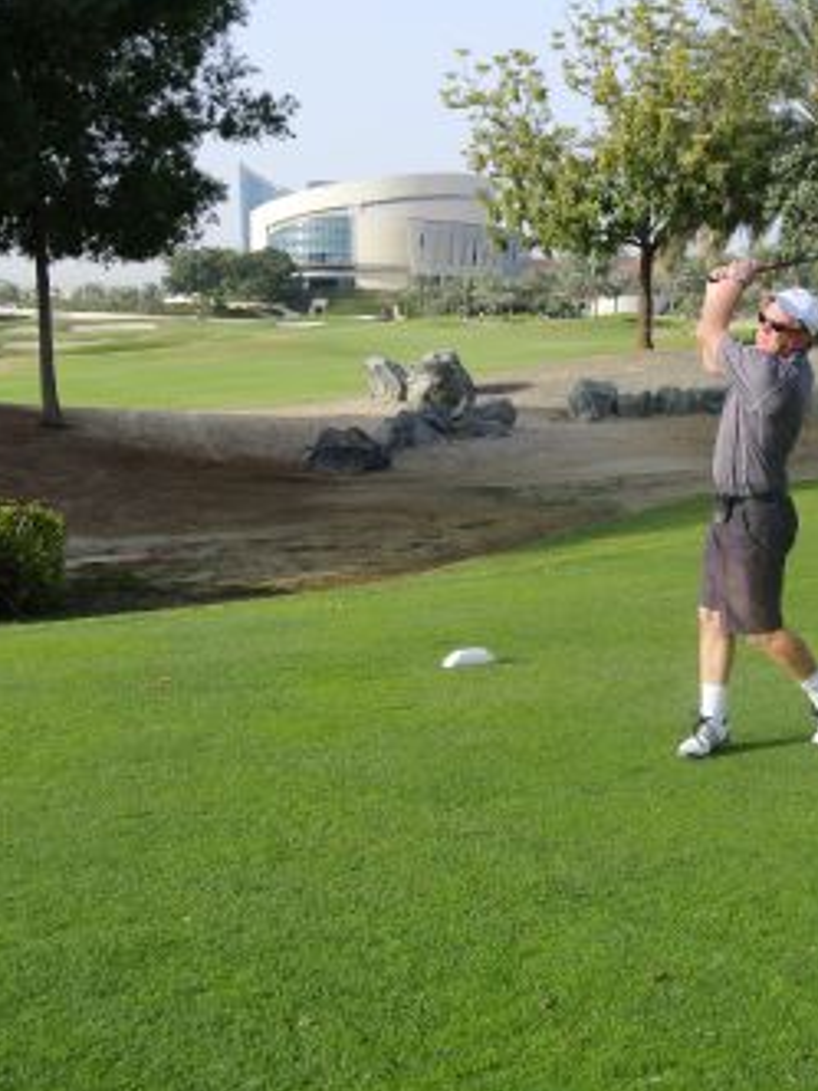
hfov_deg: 24.7
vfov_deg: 33.2
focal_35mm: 58
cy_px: 547
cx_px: 677
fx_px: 1827
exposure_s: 1/400
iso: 100
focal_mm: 15.1
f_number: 5
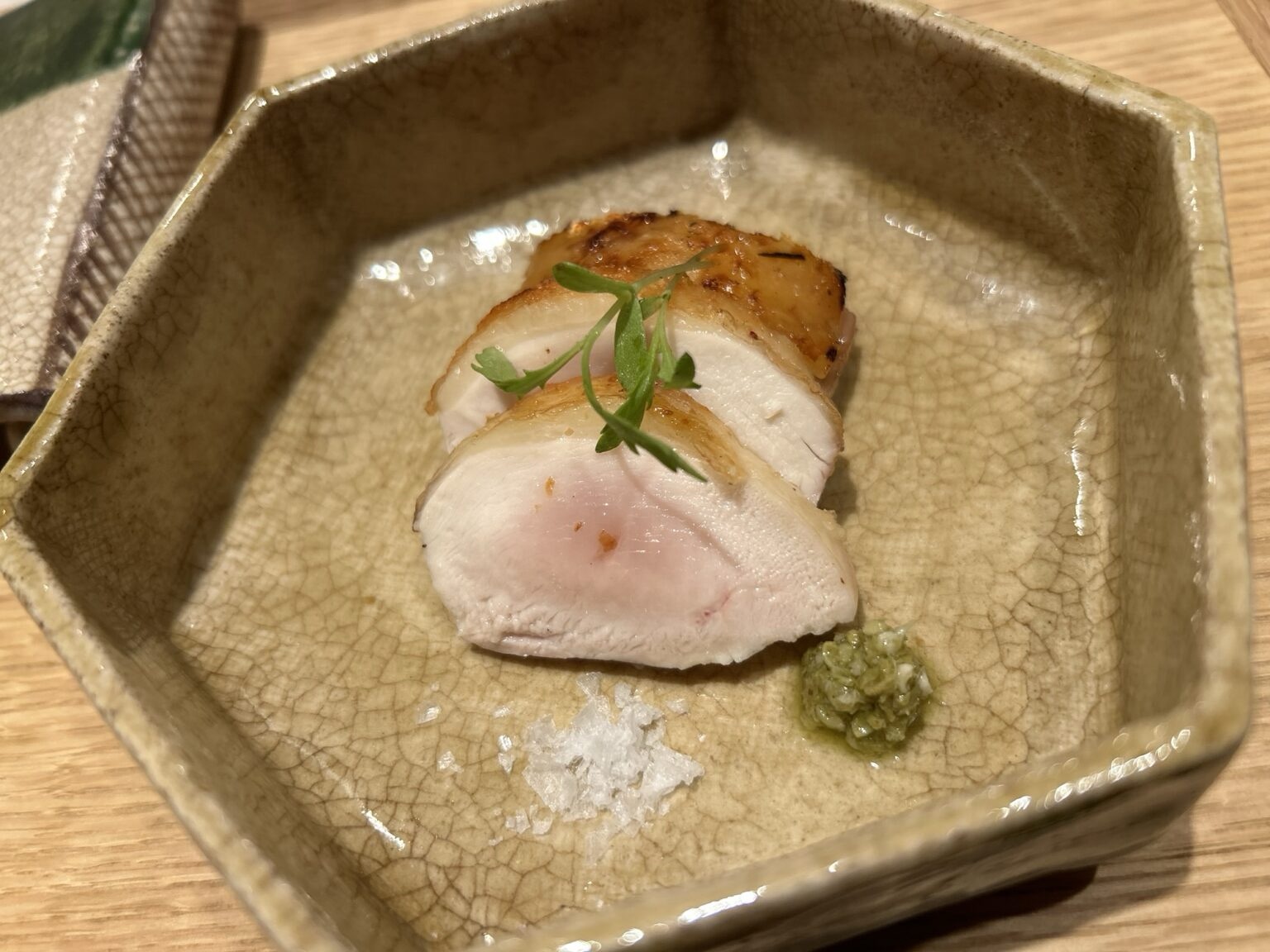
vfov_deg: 53.1
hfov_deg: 67.3
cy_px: 476
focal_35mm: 26
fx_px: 954
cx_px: 635
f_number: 1.5
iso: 125
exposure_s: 1/100
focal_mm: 5.7
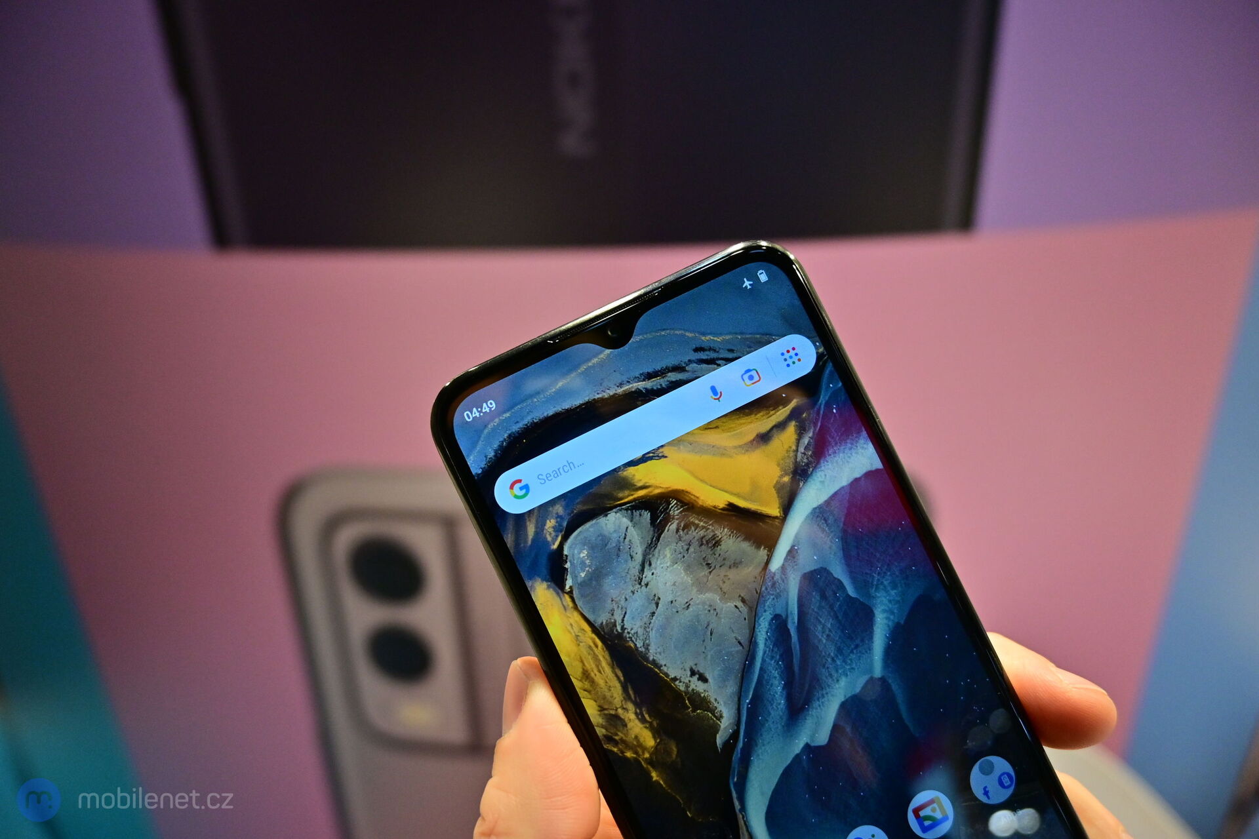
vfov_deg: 53.1
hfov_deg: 73.7
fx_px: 839
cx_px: 630
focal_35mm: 24
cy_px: 420
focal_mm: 16
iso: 1100
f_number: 3.5
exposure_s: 1/400
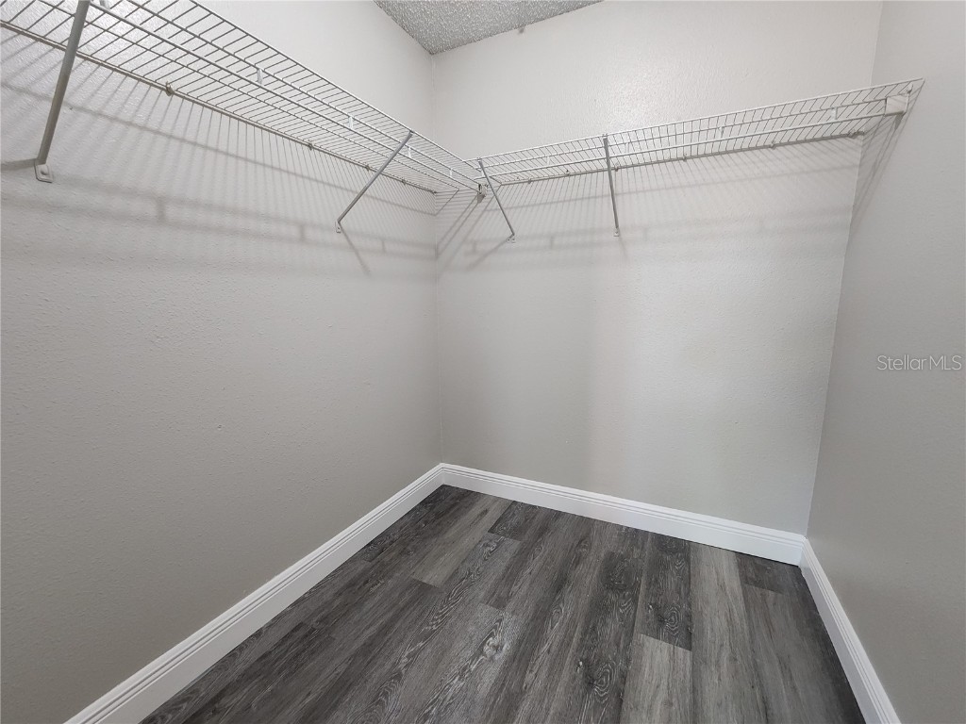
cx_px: 483
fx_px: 363
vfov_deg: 89.9
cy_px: 362
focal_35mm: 13
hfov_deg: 106.2
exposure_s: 1/30
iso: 320
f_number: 2.2
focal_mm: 2.2
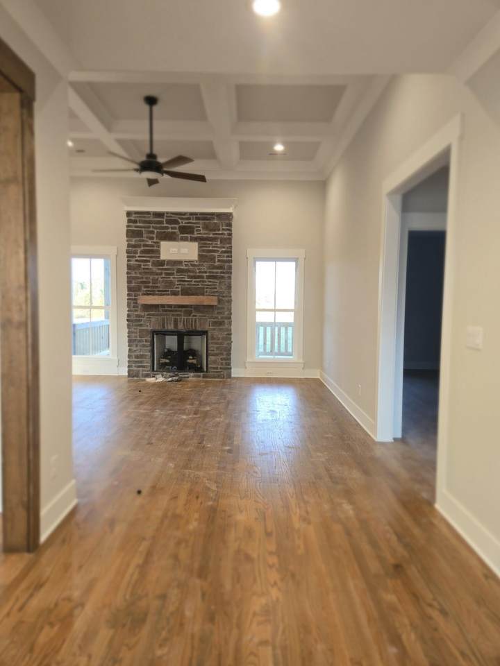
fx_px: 443
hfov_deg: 58.9
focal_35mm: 23
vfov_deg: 73.9
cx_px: 250
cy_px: 333
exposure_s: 1/60.2
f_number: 1.8
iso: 80
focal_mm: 5.4
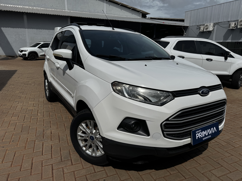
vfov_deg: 56.8
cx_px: 121
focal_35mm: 24
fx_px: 168
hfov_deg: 71.6
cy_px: 90
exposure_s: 1/12346
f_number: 1.78
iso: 64
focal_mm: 6.76
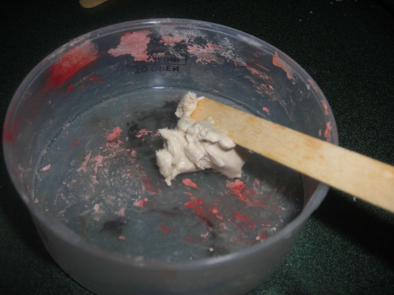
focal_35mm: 38
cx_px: 197
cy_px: 148
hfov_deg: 49.0
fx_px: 433
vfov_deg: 37.7
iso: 50
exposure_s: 1/60.1
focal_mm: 6.3
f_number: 3.2
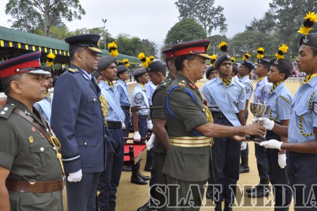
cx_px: 166
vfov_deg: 34.1
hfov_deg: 49.6
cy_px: 109
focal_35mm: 39
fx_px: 343
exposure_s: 1/100
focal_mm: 22
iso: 200
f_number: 7.1
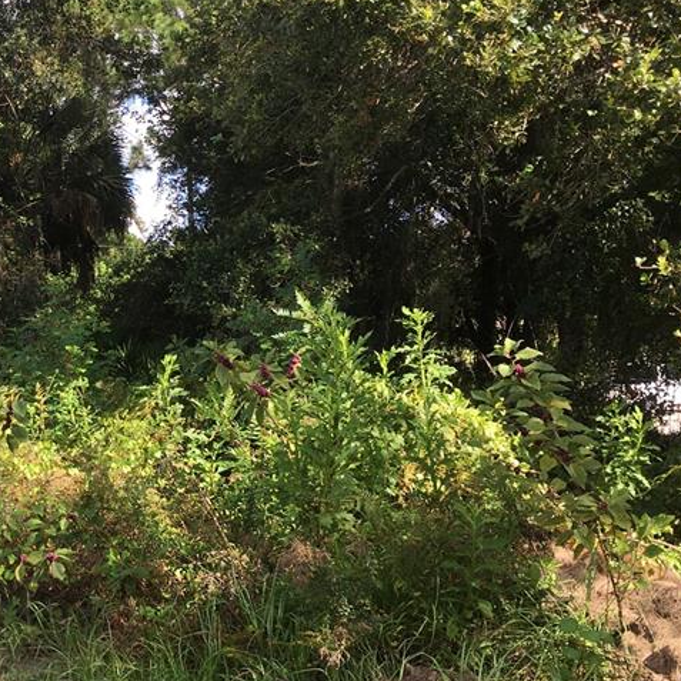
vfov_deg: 31.1
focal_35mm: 55
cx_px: 106
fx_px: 1224
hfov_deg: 30.1
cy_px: 350
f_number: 2.2
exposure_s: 1/413
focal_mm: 4.15
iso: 25
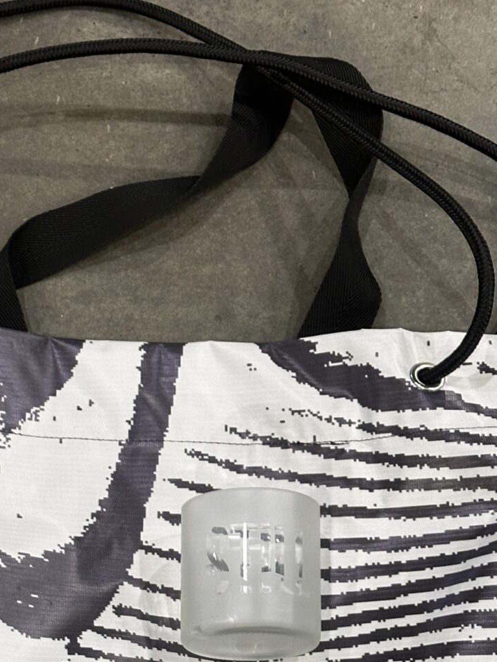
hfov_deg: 14.3
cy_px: 629
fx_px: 1971
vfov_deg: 18.7
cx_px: 160
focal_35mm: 103
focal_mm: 6.86
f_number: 1.78
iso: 200
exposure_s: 1/33
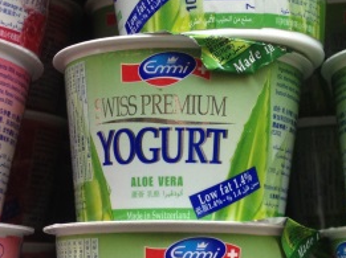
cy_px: 99
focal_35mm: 94
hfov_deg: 20.7
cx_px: 276
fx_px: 938
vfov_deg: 15.7
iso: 64
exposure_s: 1/60
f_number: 2.4
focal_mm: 4.28
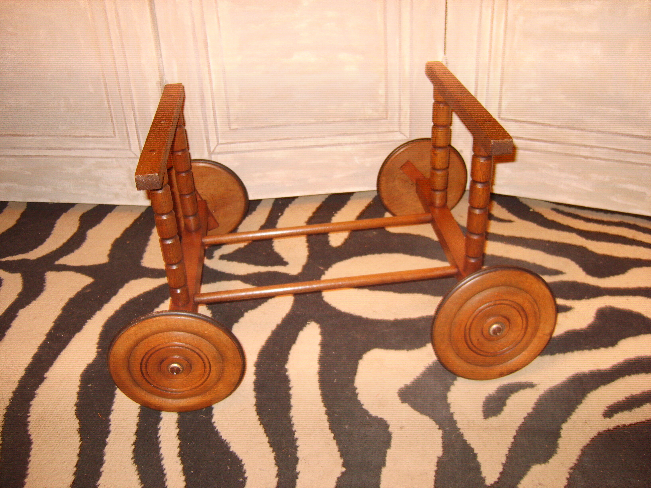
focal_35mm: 35
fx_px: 658
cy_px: 244
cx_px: 326
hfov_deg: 52.6
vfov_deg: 40.7
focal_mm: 7.4
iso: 100
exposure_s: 1/30
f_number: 2.8
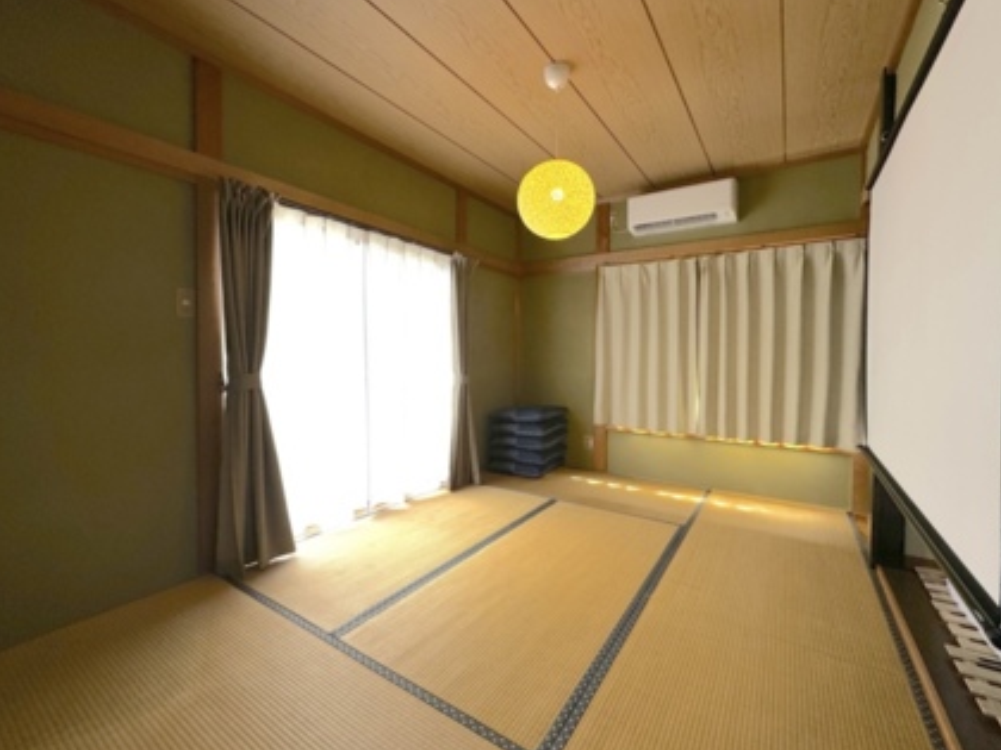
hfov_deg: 98.2
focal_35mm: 15
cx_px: 512
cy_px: 364
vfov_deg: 81.7
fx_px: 434
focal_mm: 2.22
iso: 40
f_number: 2.2
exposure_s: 1/141
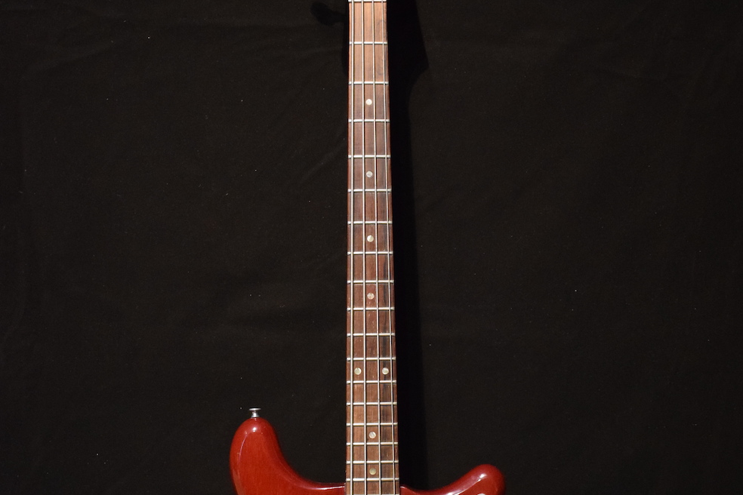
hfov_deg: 32.5
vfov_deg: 21.9
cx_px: 372
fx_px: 1275
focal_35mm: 62
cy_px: 306
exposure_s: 1/25
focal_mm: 27
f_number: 4
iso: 3200
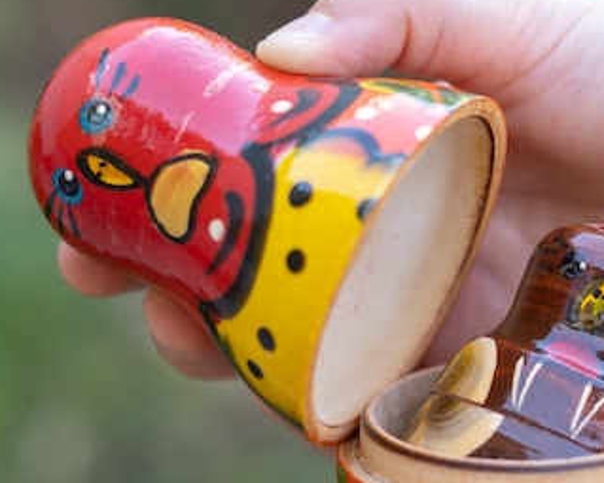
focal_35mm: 147
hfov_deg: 13.0
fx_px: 2627
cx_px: 498
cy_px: 361
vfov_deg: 10.5
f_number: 2.8
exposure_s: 1/50
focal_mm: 50
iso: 100
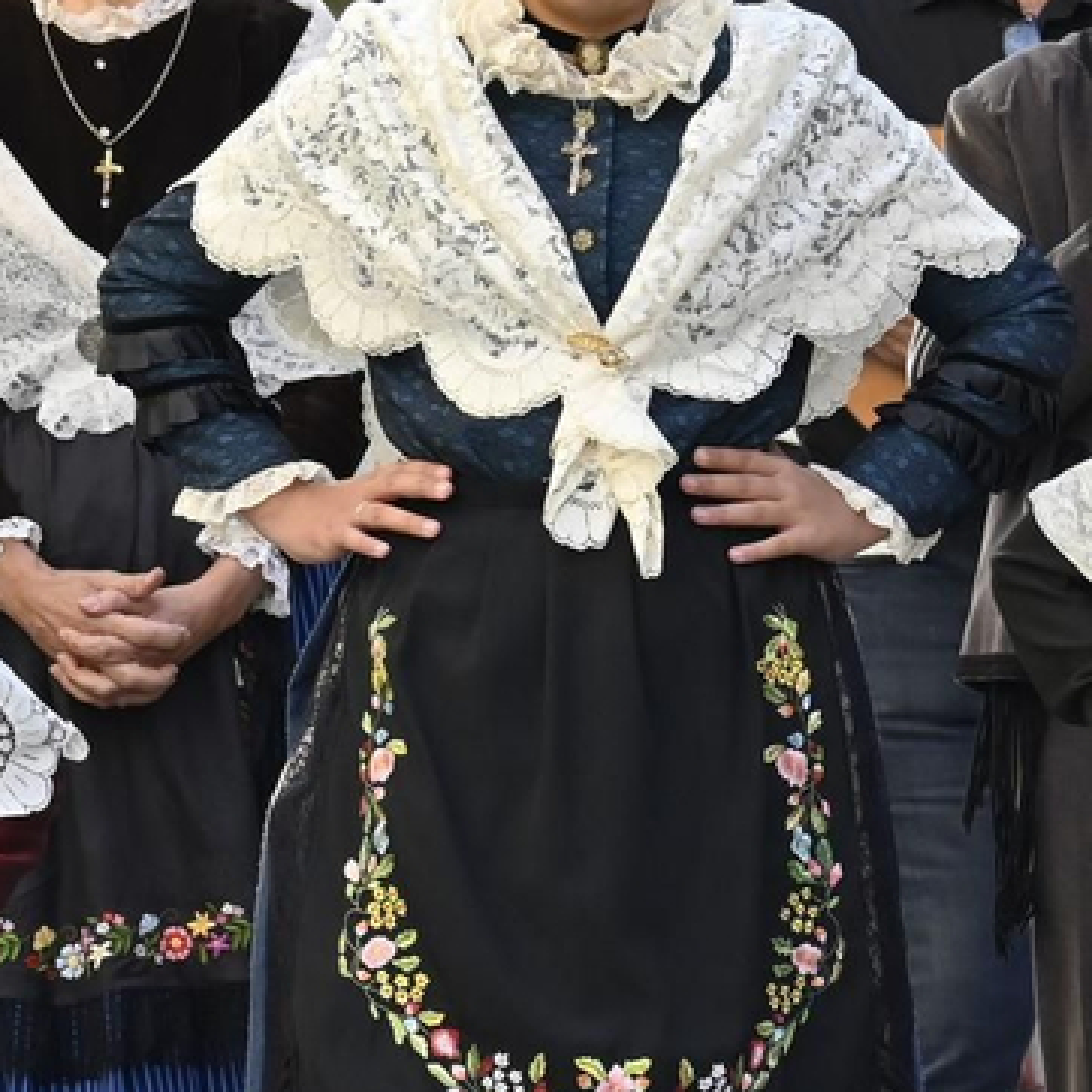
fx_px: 16306
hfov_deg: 3.8
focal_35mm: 457
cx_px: 624
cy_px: 854
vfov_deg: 3.8
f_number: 5.6
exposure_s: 1/400
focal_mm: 81
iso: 500
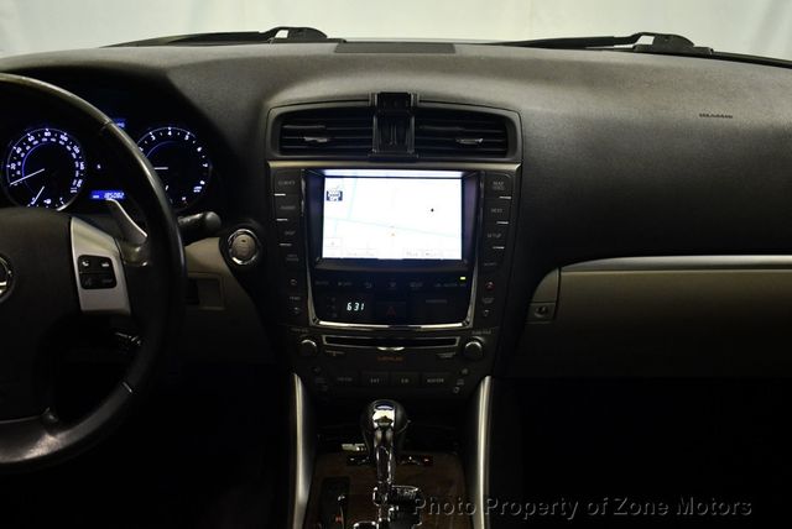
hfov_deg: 53.1
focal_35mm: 36
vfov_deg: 36.9
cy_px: 264
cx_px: 396
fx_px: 793
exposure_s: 1/125
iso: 1800
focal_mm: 18
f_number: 3.5
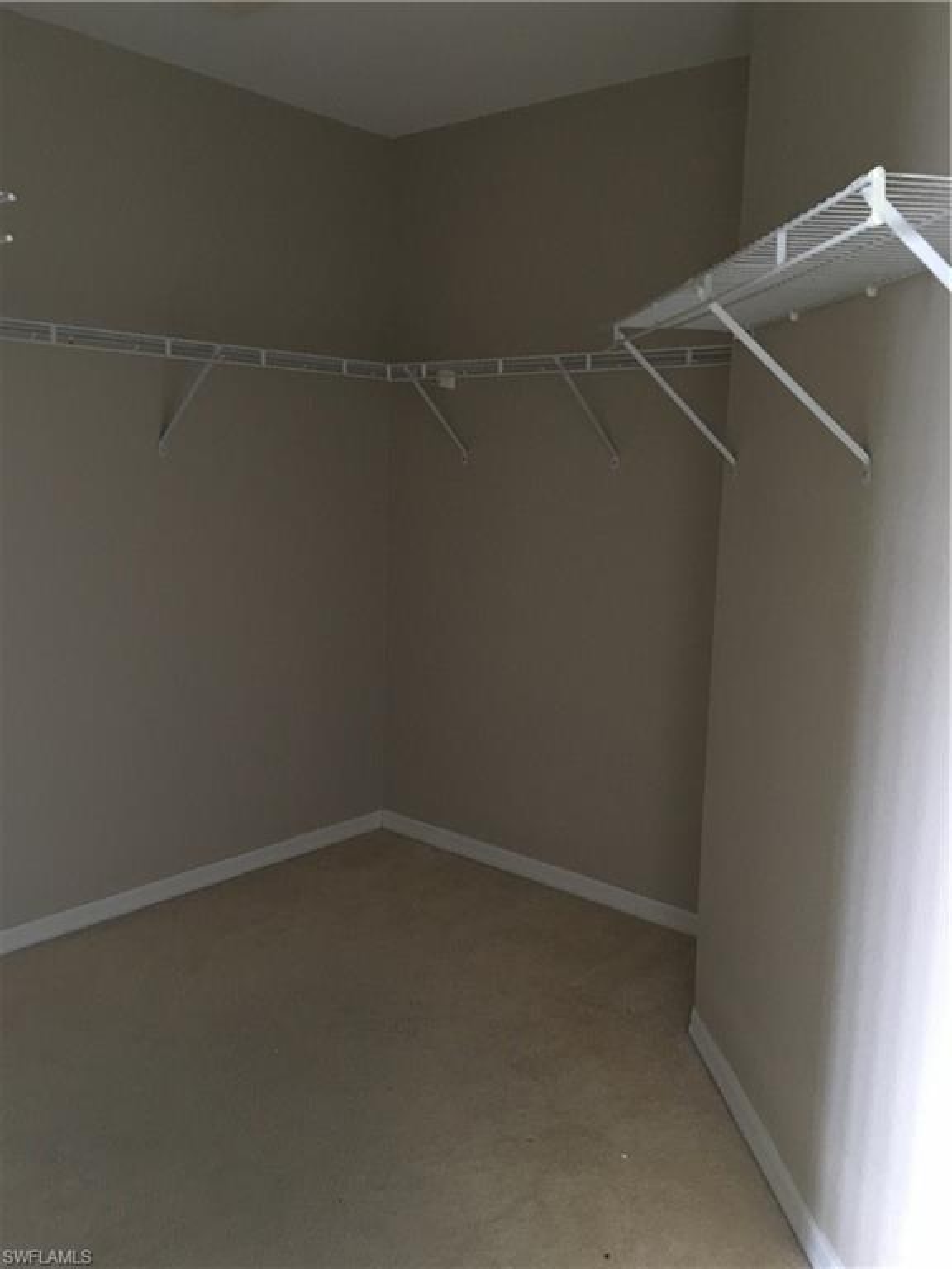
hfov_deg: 48.2
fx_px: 1063
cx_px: 476
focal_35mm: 29
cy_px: 634
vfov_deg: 61.7
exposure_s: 1/4
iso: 100
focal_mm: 4.15
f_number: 2.2
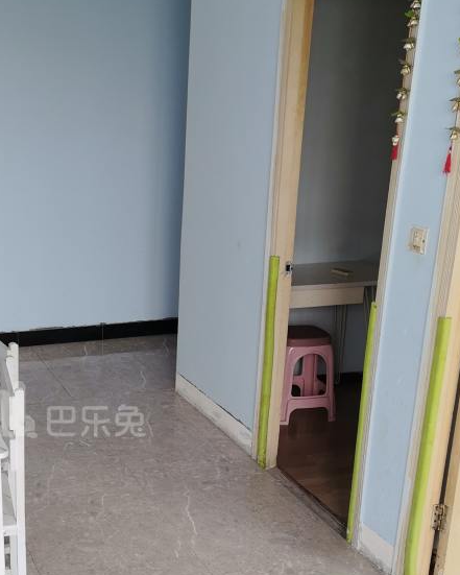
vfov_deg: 36.0
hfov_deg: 28.7
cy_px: 411
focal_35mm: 51
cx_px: 63
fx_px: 868
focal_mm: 5.52
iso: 64
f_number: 1.9
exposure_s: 1/50
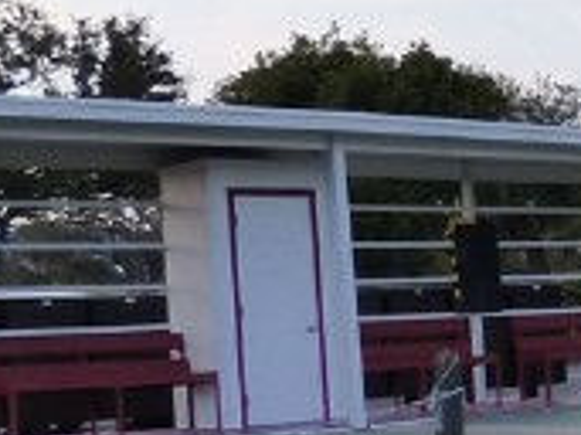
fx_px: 2013
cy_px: 421
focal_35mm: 120
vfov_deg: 12.2
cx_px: 1176
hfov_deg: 13.8
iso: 200
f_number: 2.8
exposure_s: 1/640
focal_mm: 3.58
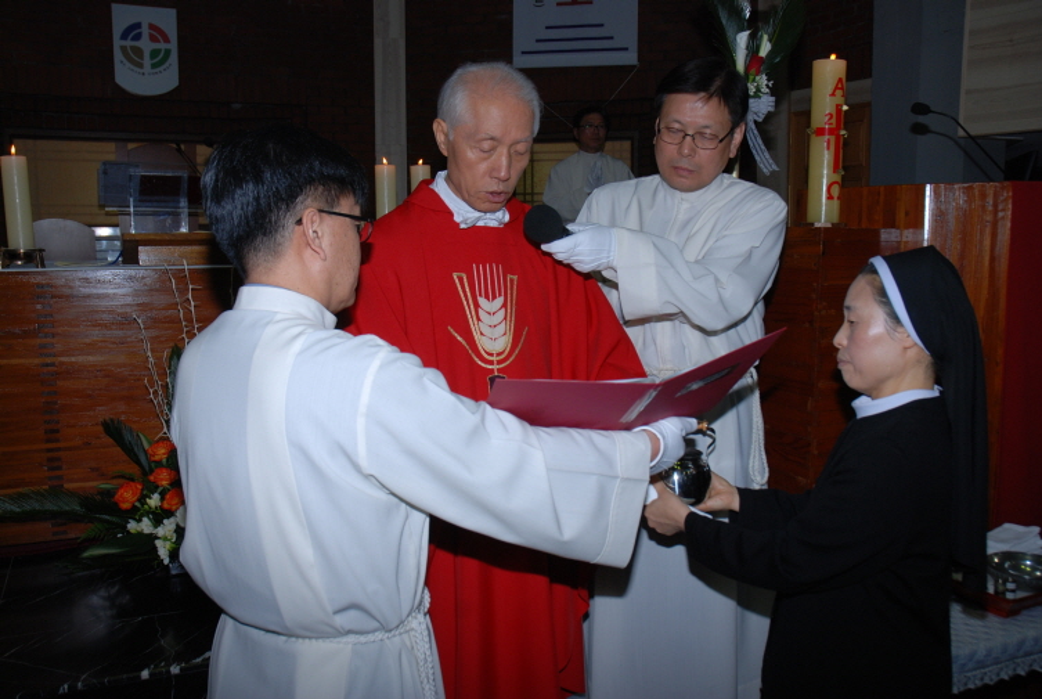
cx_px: 521
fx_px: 783
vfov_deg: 48.1
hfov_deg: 67.3
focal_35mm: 27
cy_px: 350
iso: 200
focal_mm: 18
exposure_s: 1/60
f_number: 7.1
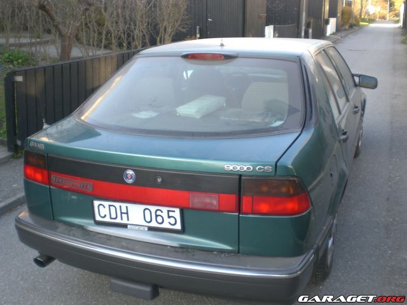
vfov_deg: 37.7
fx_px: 447
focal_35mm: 38
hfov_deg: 49.0
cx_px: 204
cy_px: 152
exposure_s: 1/100
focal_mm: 6.3
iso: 100
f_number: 3.1
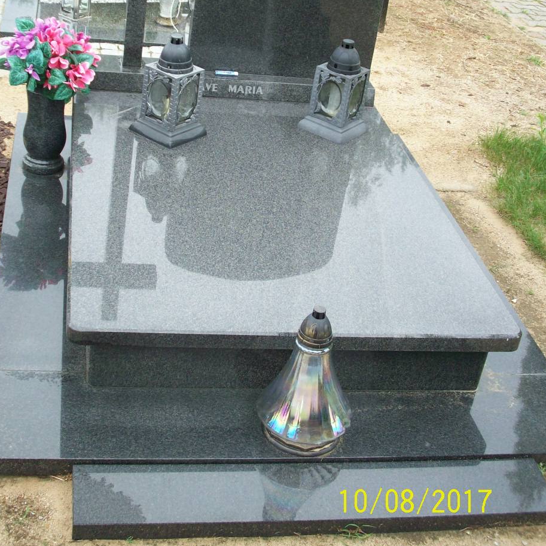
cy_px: 170
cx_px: 263
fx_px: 1017
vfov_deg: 29.8
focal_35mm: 57
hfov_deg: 30.0
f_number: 3.1
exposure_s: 1/96.2
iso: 80
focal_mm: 7.6
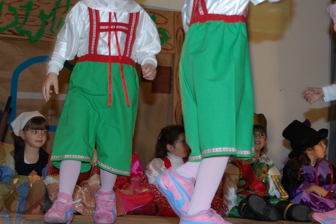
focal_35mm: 82
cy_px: 69
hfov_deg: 24.6
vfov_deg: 16.6
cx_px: 232
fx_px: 766
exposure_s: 1/45
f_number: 5.6
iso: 400
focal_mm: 28
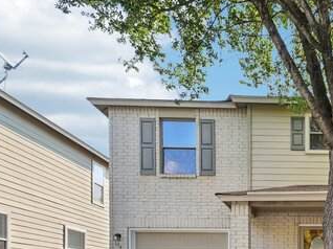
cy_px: 156
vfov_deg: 45.0
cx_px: 323
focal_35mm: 31
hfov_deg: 49.3
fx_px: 298
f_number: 8
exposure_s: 1/100
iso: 400
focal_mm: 16
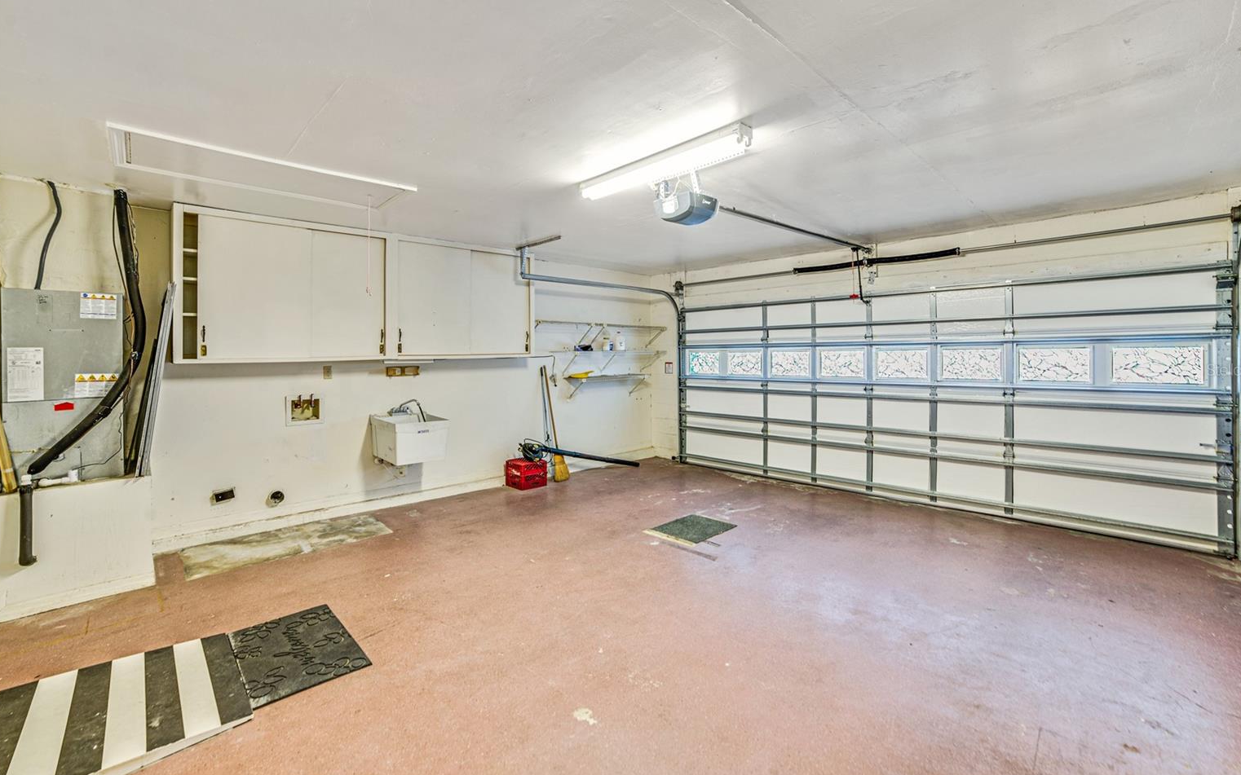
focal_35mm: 15
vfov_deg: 74.7
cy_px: 370
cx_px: 627
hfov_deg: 101.5
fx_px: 507
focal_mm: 14
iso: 160
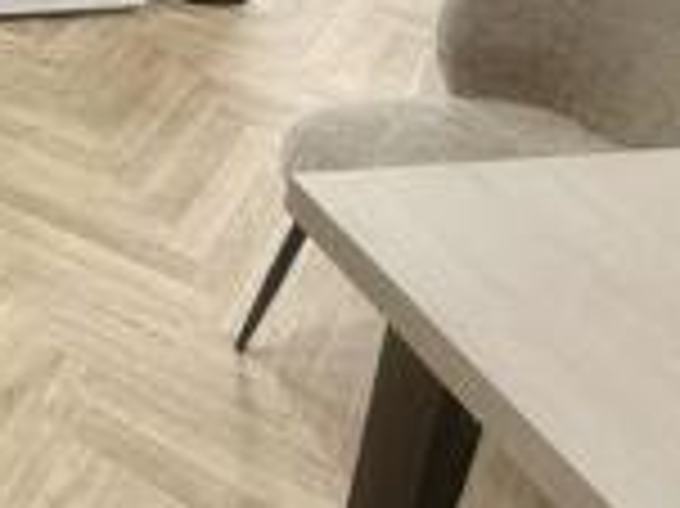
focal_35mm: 54
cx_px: -259
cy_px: -115
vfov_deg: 24.3
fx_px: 1060
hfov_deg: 27.8
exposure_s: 1/100
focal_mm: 2.22
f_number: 2.2
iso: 100
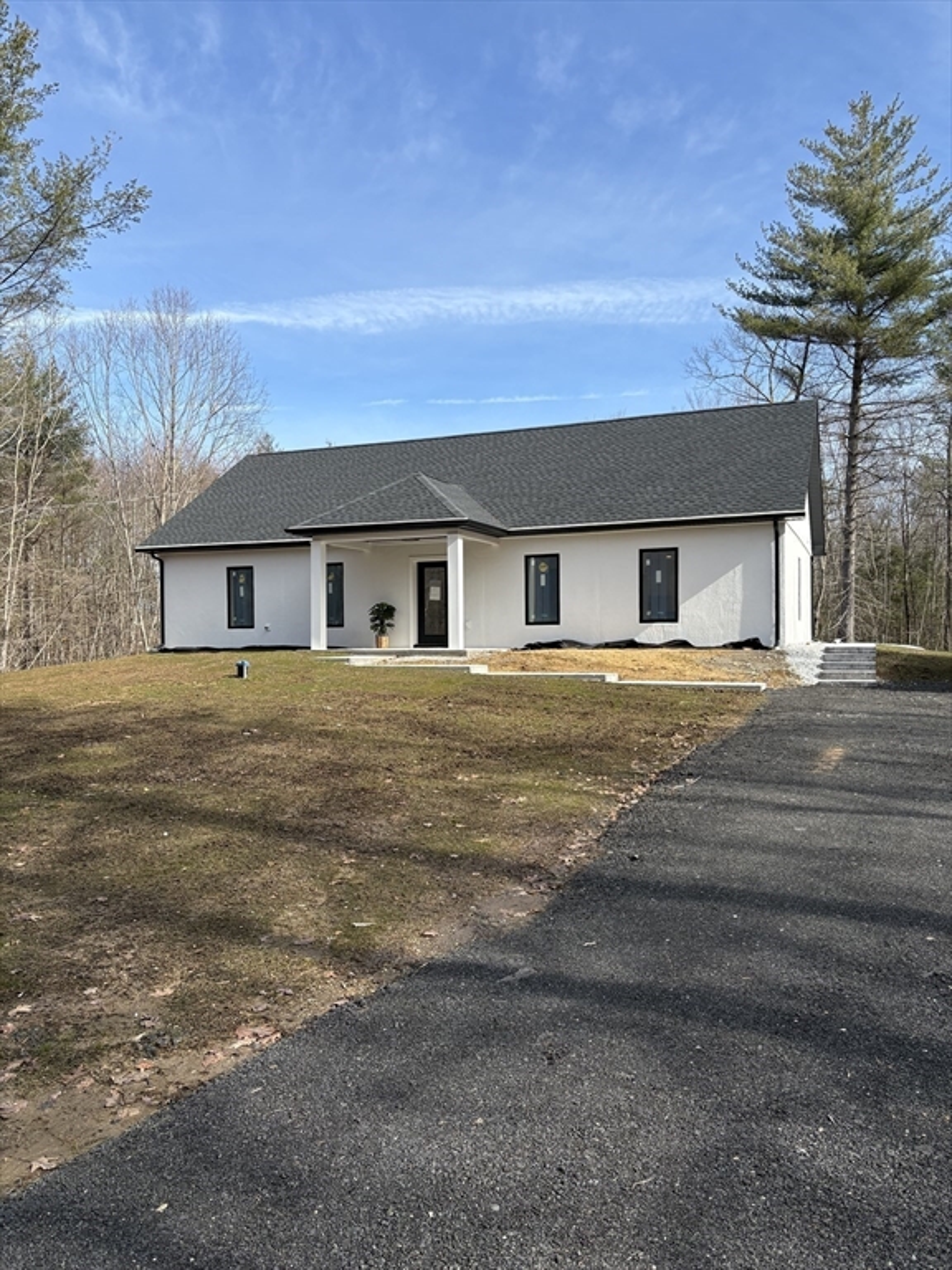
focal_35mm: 26
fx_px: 953
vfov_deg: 67.3
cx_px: 476
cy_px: 635
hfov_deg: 53.1
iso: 50
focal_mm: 5.96
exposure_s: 1/1848
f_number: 1.6
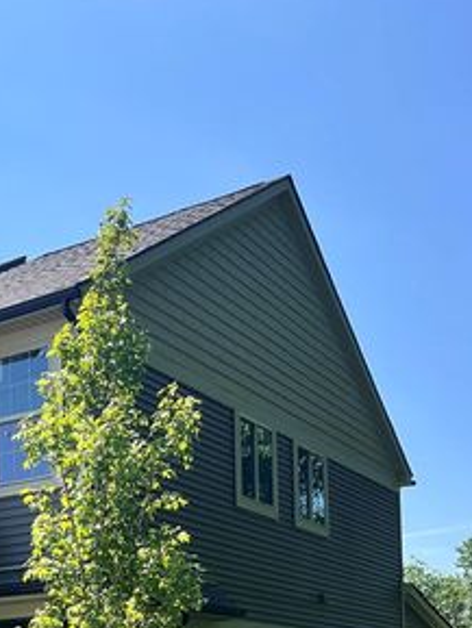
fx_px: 1090
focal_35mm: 60
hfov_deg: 23.5
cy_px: 675
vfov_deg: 29.3
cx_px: 15
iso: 50
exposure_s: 1/1422
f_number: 1.6
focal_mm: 5.1
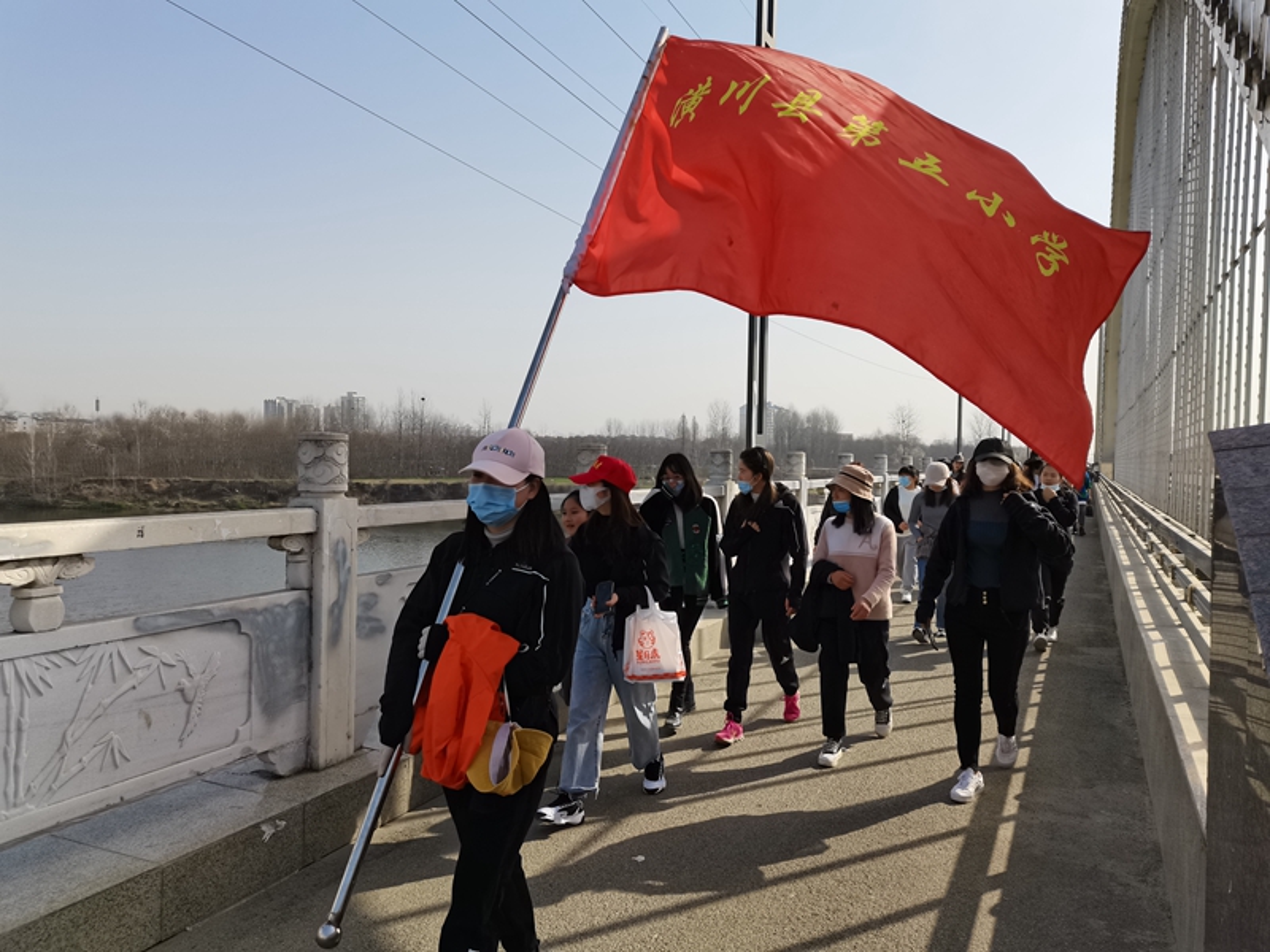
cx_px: 635
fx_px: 954
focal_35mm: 26
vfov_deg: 53.1
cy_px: 476
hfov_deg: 67.3
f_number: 1.8
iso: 50
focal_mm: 5.58
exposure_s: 1/1311
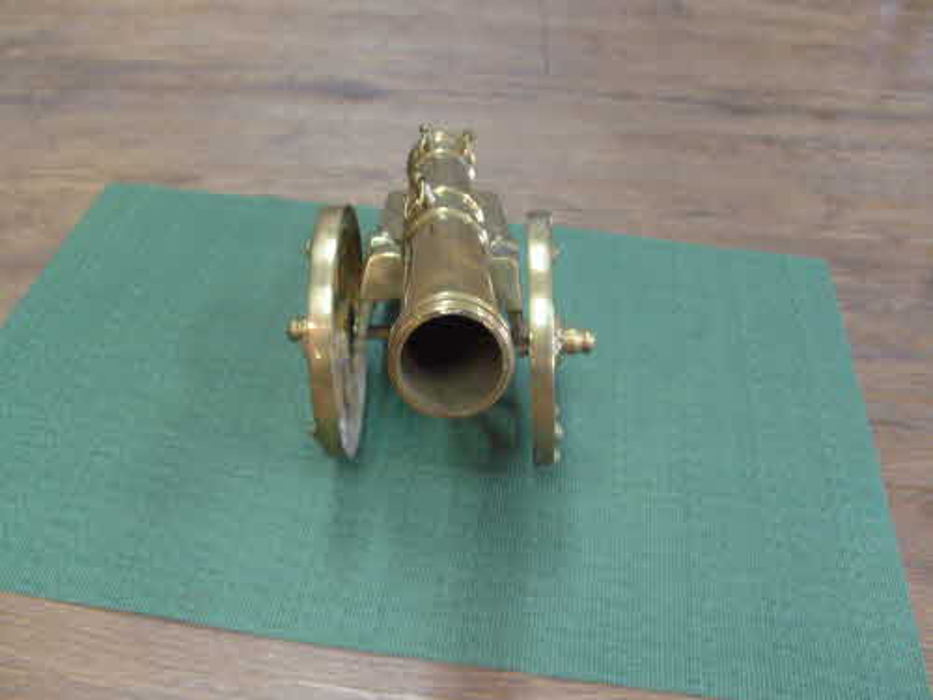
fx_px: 943
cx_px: 466
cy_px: 350
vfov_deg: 40.7
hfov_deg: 52.6
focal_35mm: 35
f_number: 2.8
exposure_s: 1/20
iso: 200
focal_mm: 5.8
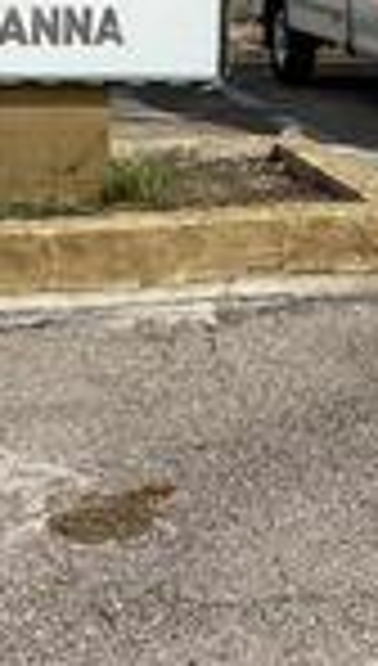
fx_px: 1611
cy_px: 50
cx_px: 356
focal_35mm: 91
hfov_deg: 13.2
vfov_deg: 22.7
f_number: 2.4
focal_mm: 3.3
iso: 25
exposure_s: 1/2551
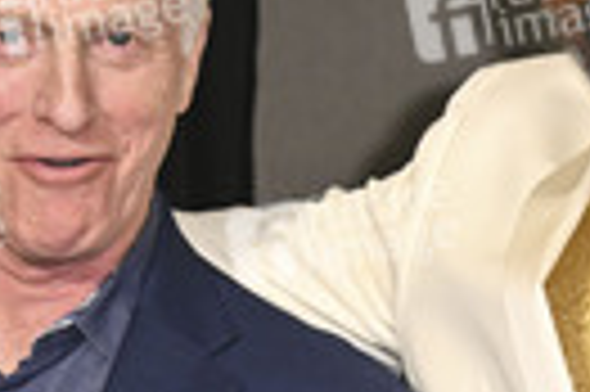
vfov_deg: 4.7
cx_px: 403
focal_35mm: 293
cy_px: 347
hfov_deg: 7.0
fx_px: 4796
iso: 2000
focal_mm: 85
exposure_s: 1/320
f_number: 5
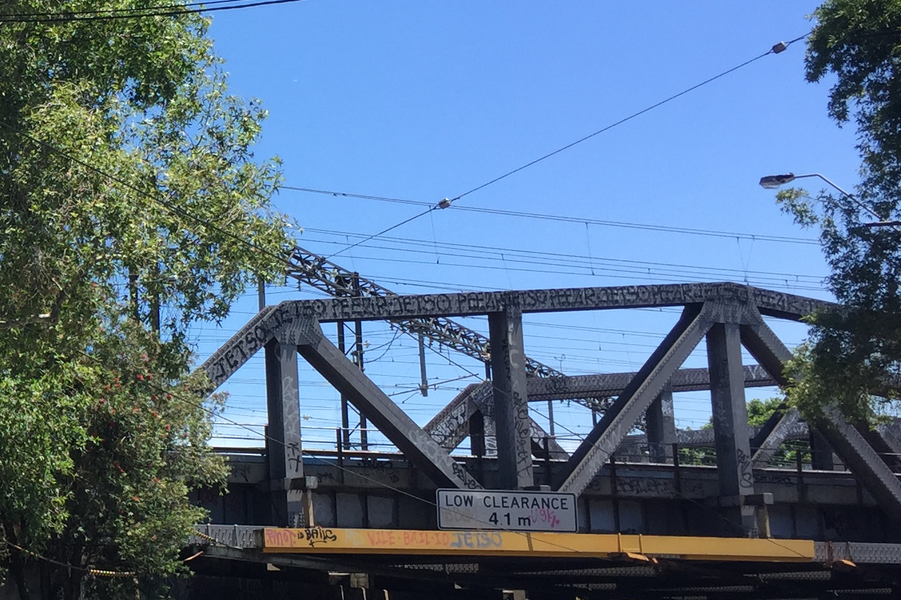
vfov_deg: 18.7
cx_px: -177
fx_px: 1827
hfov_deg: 25.0
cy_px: 318
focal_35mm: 73
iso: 32
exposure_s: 1/989
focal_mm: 4.15
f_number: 2.2
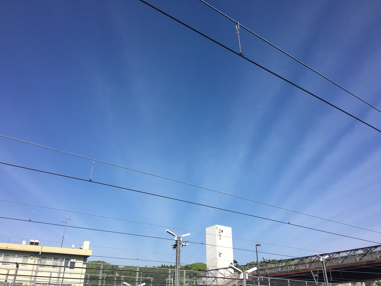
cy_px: 143
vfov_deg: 48.2
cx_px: 190
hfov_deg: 61.7
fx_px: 319
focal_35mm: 29
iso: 25
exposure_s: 1/1672
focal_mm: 4.15
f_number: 2.2
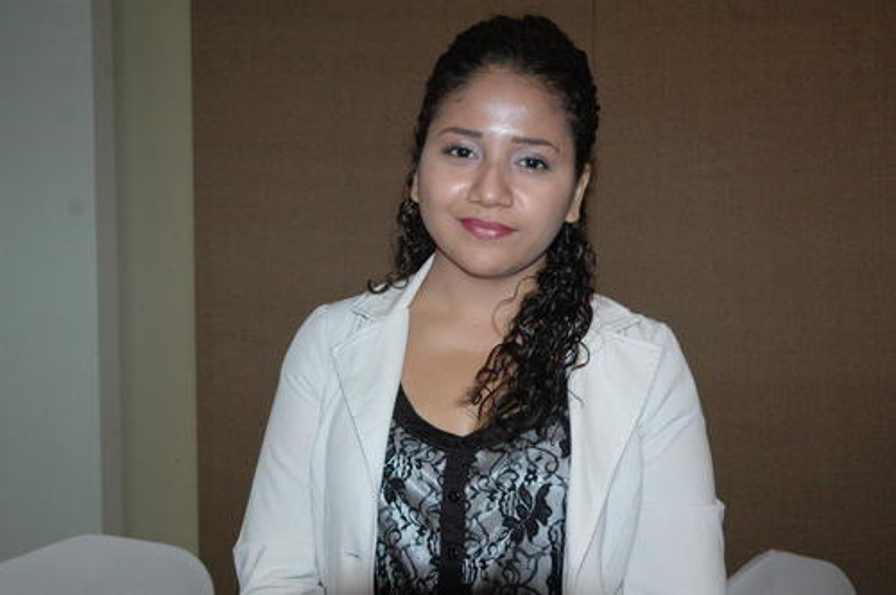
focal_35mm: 46
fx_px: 1156
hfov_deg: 42.4
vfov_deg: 28.9
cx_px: 448
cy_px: 298
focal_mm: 31
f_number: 5
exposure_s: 1/125
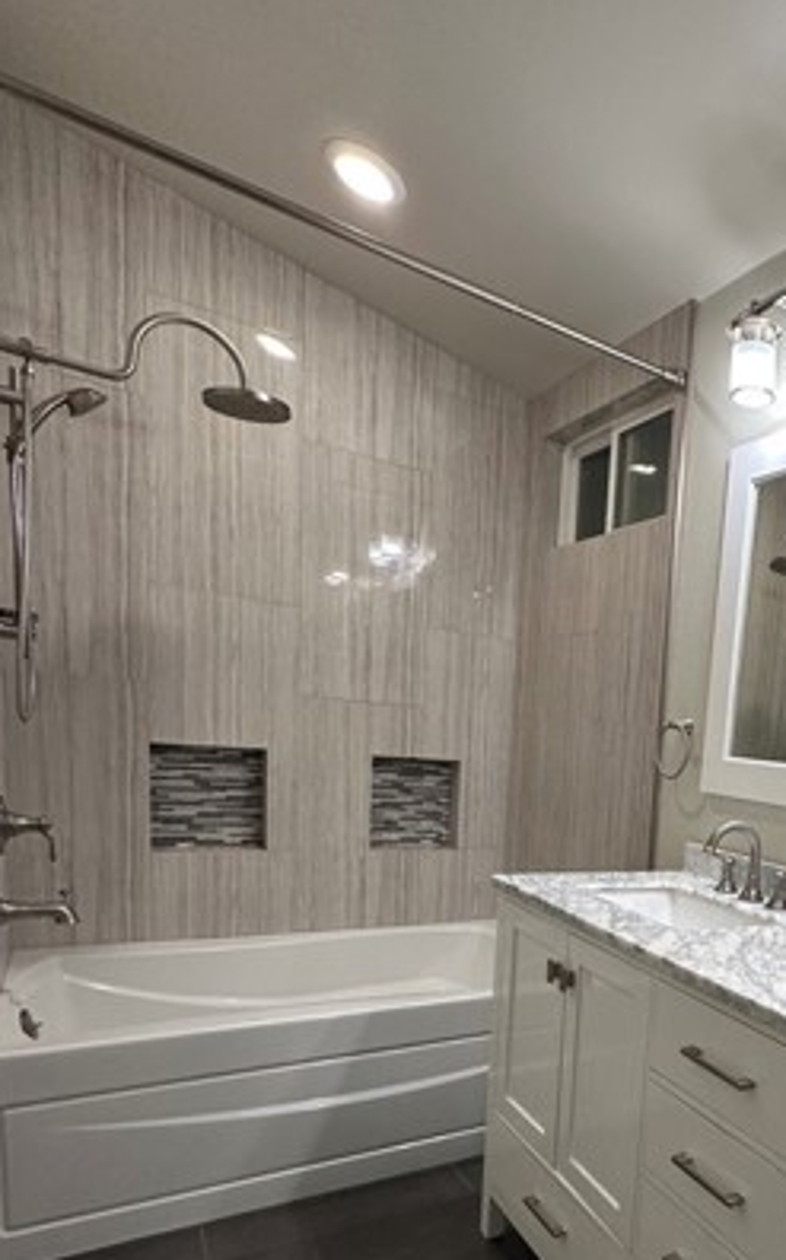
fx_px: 824
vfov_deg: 72.1
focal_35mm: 24
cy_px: 862
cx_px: 751
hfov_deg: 44.8
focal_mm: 2.22
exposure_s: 1/120
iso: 200
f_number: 2.2
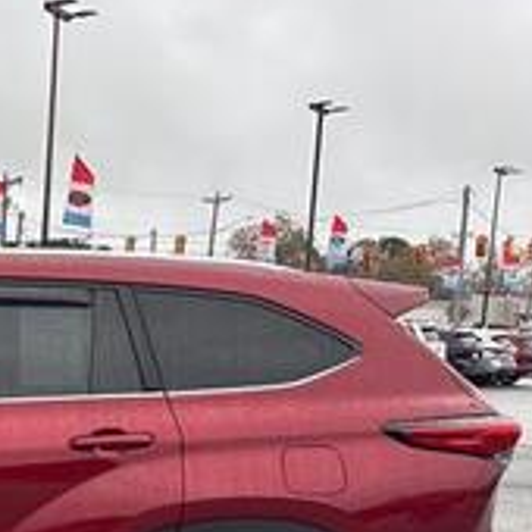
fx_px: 1095
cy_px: 501
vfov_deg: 26.2
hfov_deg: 23.4
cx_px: -200
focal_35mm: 63
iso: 80
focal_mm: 6.86
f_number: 1.78
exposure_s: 1/756
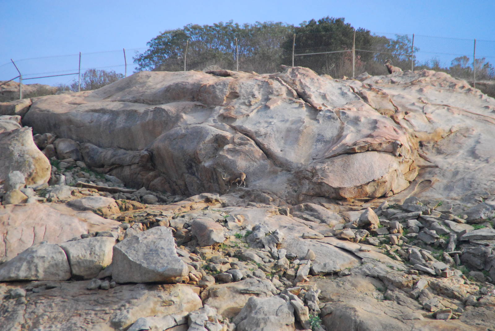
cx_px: 248
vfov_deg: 4.6
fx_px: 4130
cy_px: 166
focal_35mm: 300
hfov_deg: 6.9
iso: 1250
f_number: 6.3
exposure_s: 1/1600
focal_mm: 200
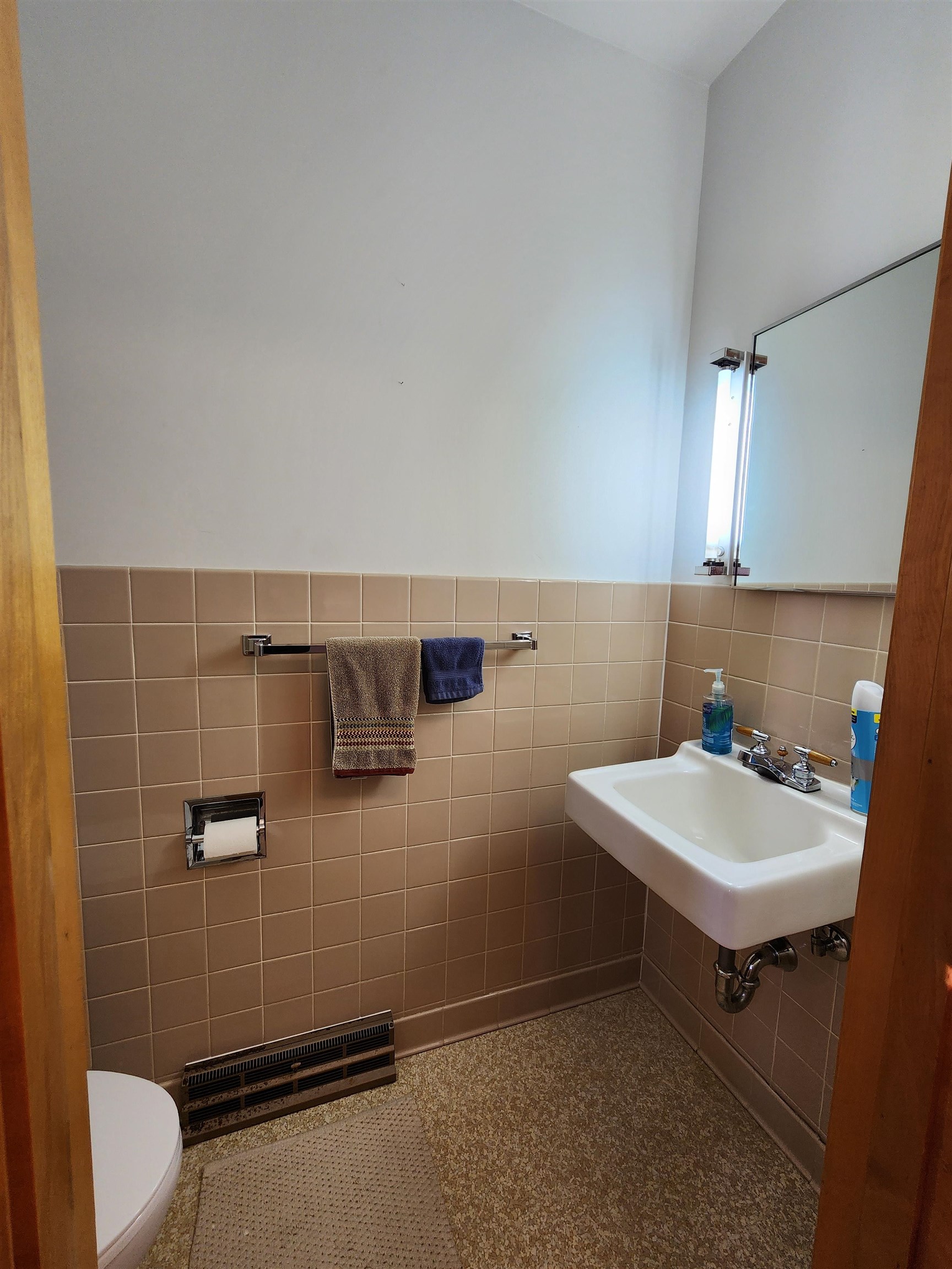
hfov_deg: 89.9
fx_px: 477
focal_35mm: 13
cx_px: 476
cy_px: 634
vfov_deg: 106.2
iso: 125
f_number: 2.2
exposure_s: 1/60
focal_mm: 2.2
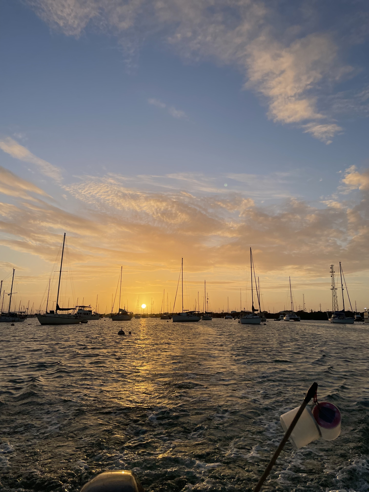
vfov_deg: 67.3
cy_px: 246
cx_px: 184
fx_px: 370
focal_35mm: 26
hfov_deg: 53.1
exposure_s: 1/5556
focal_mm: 4.2
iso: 50
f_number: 1.6
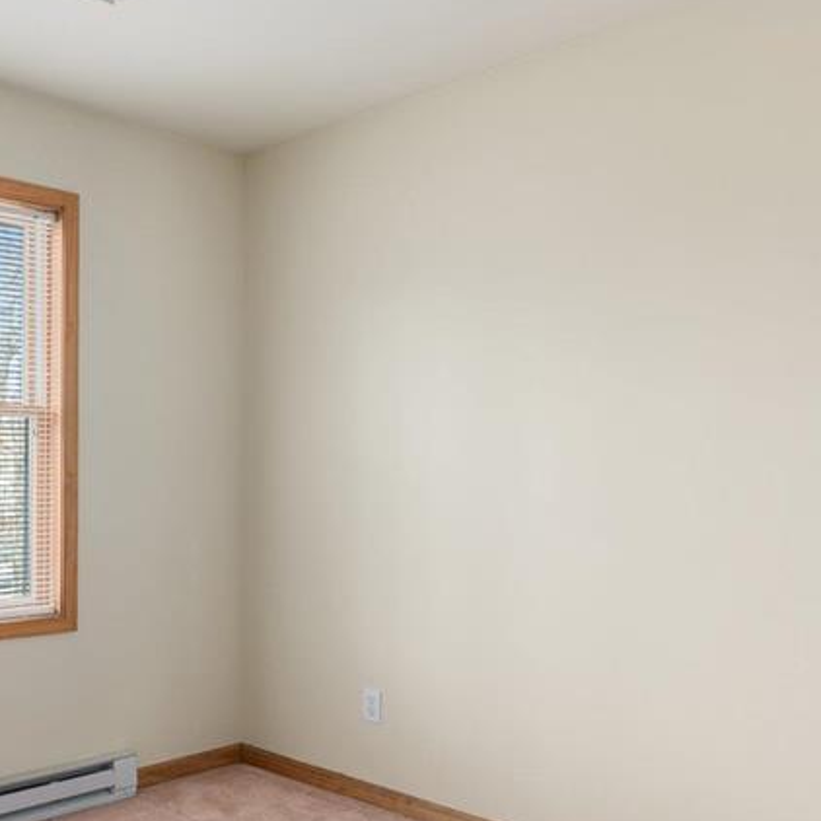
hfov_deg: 43.0
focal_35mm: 35
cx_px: 76
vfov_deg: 47.1
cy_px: 474
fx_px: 939
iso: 320
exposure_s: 1/13
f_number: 7.1
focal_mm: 16
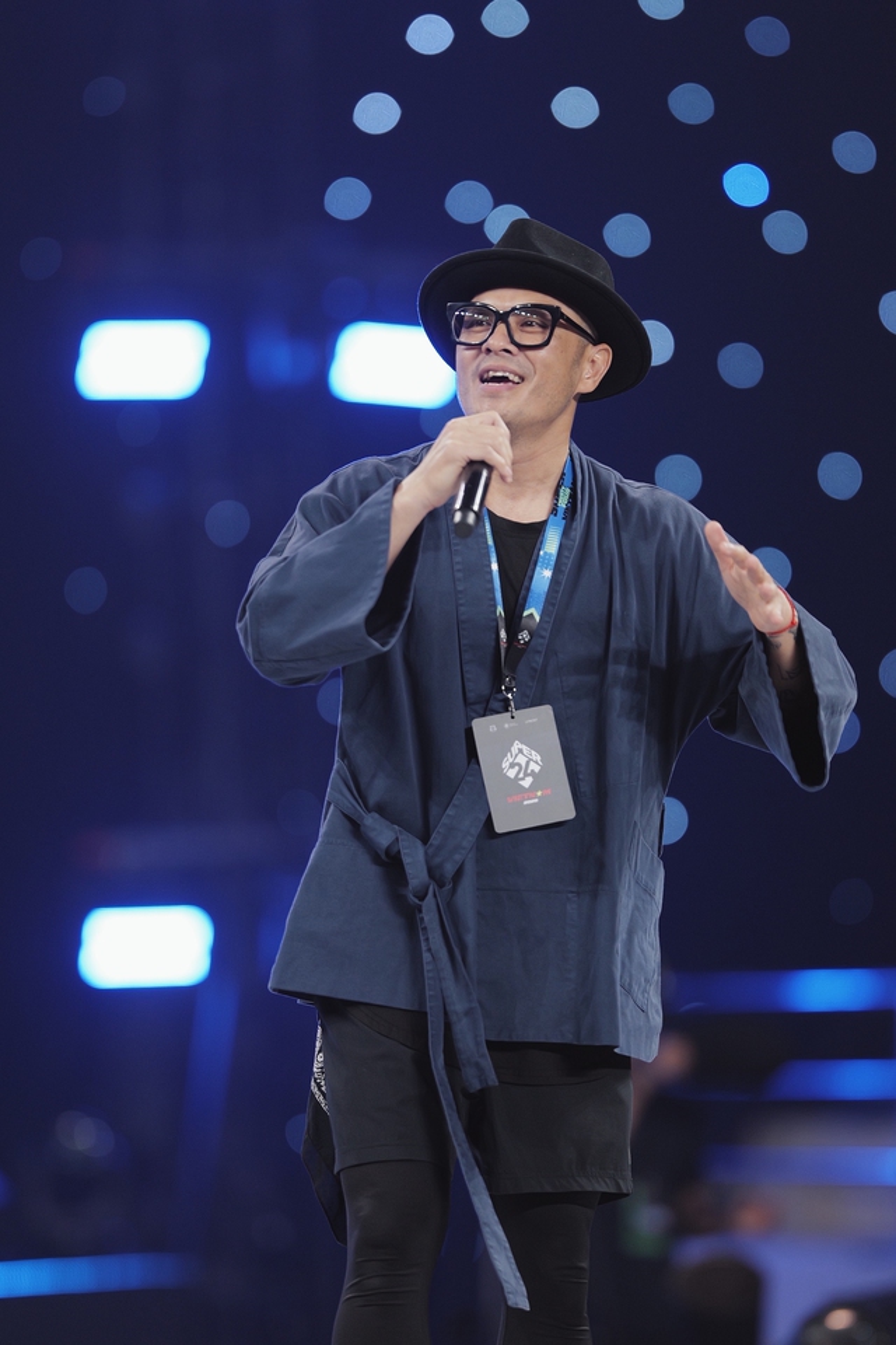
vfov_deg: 10.0
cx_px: 448
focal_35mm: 205
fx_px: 7653
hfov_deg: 6.7
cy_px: 672
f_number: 1.4
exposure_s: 1/1000
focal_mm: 135
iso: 1000
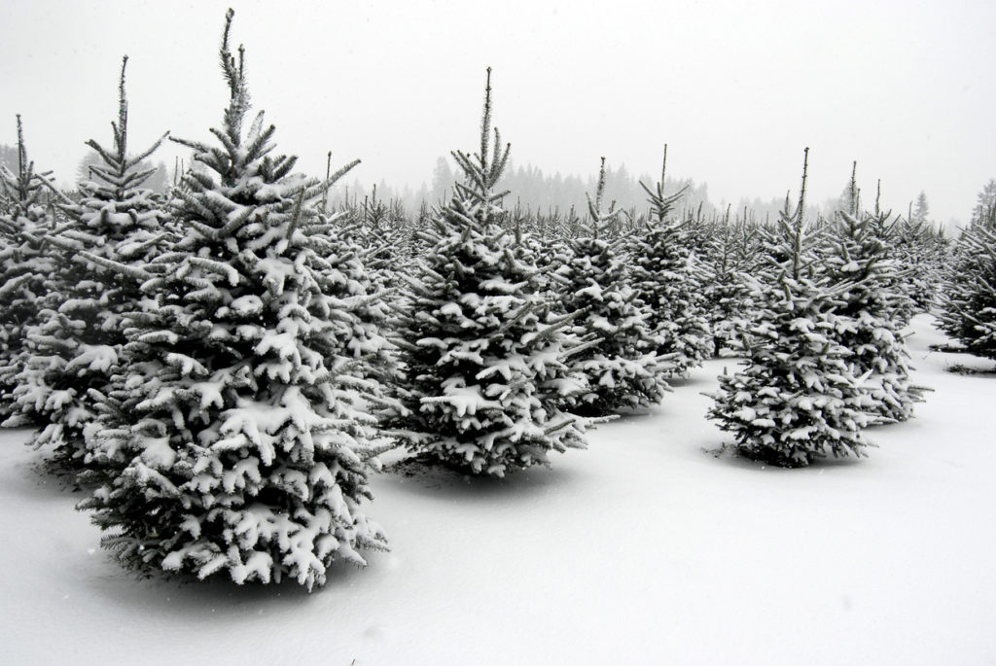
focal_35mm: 33
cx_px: 498
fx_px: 914
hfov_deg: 57.2
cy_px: 333
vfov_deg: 40.1
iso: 200
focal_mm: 22
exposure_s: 1/500
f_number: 5.6
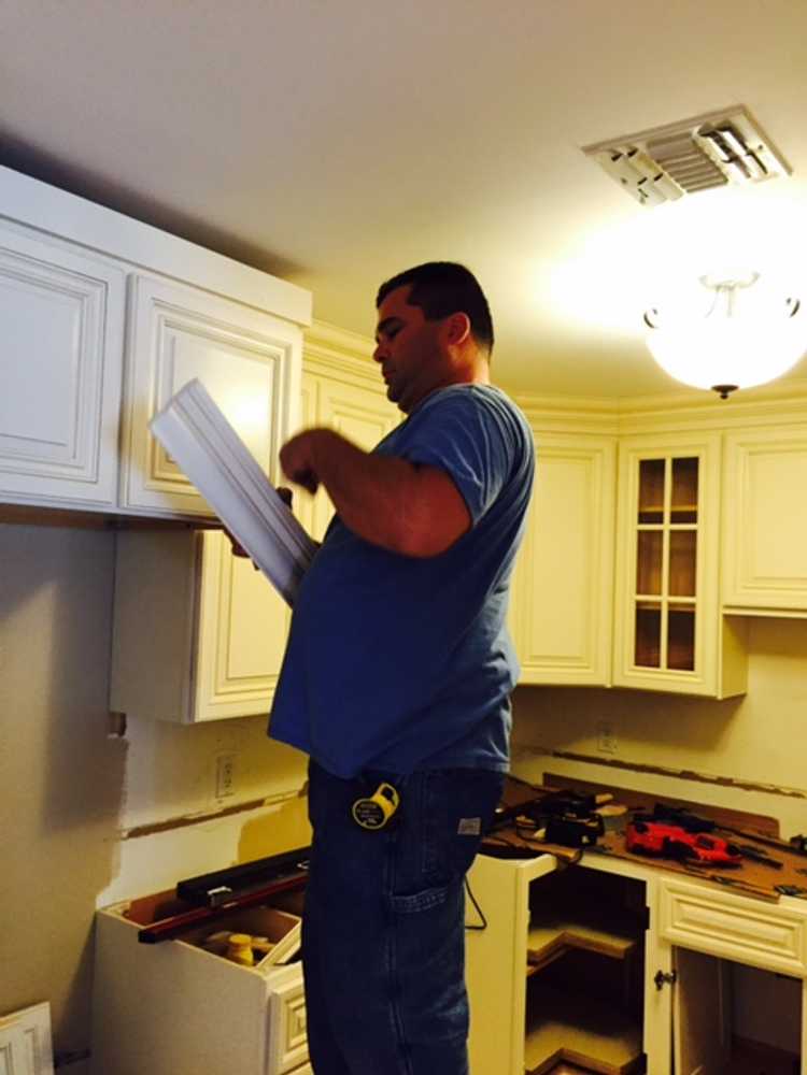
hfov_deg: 48.2
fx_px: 901
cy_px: 538
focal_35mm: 29
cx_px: 404
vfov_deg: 61.7
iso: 160
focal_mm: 4.15
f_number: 2.2
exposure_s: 1/30
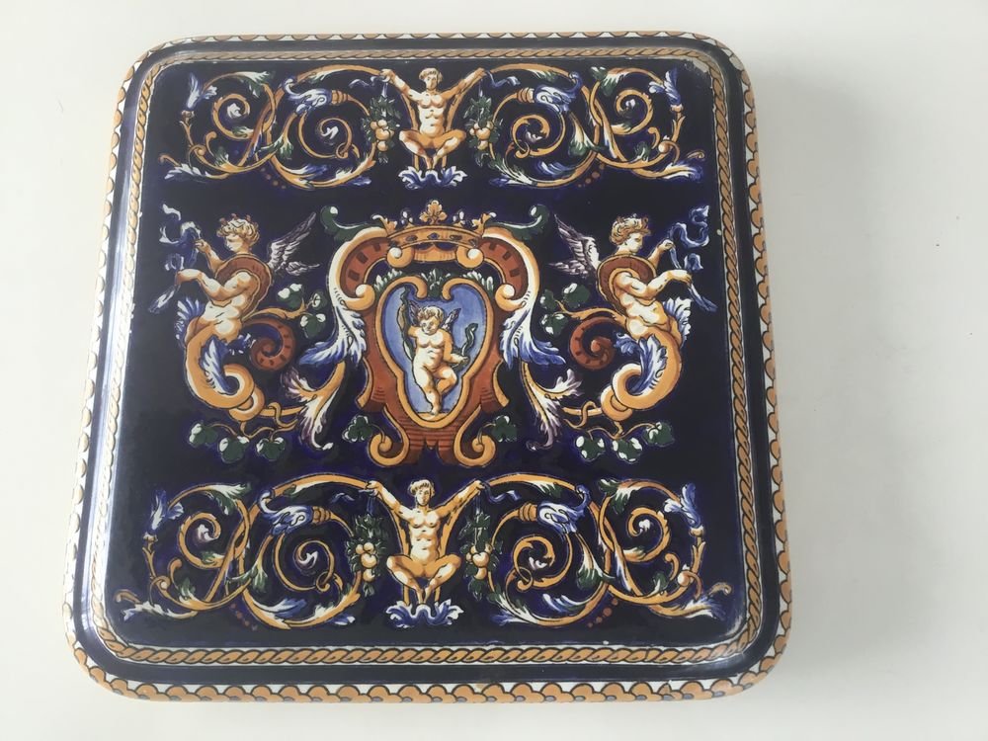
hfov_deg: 58.4
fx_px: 885
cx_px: 494
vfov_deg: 45.4
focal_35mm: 31
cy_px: 370
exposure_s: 1/33
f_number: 2.4
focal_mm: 3.3
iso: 32
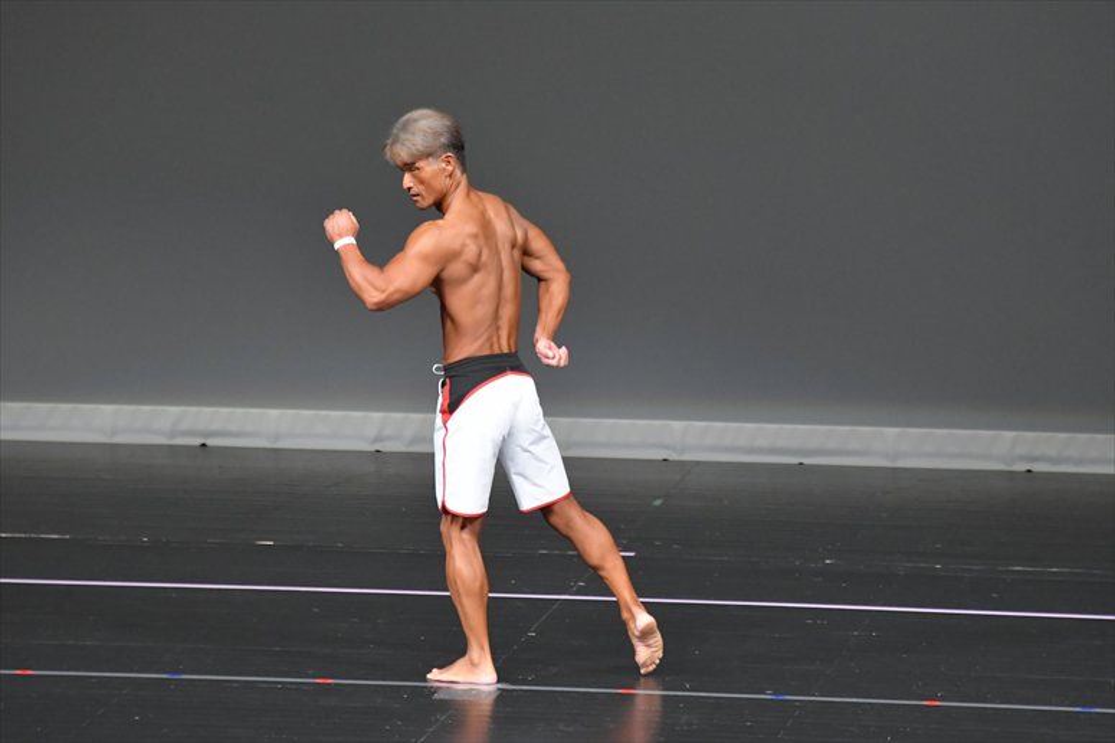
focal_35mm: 315
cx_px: 558
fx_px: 9752
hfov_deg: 6.5
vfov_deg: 4.4
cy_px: 372
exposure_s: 1/400
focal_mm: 210
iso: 5000
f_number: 5.6
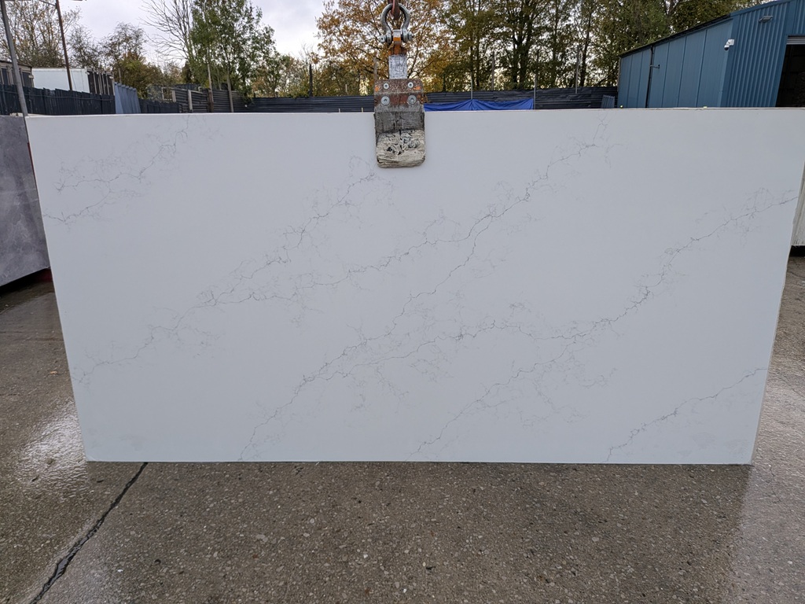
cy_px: 302
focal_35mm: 24
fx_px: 558
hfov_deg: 71.6
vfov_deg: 56.8
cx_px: 402
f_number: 1.7
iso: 48
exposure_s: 1/80.1
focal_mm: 4.53
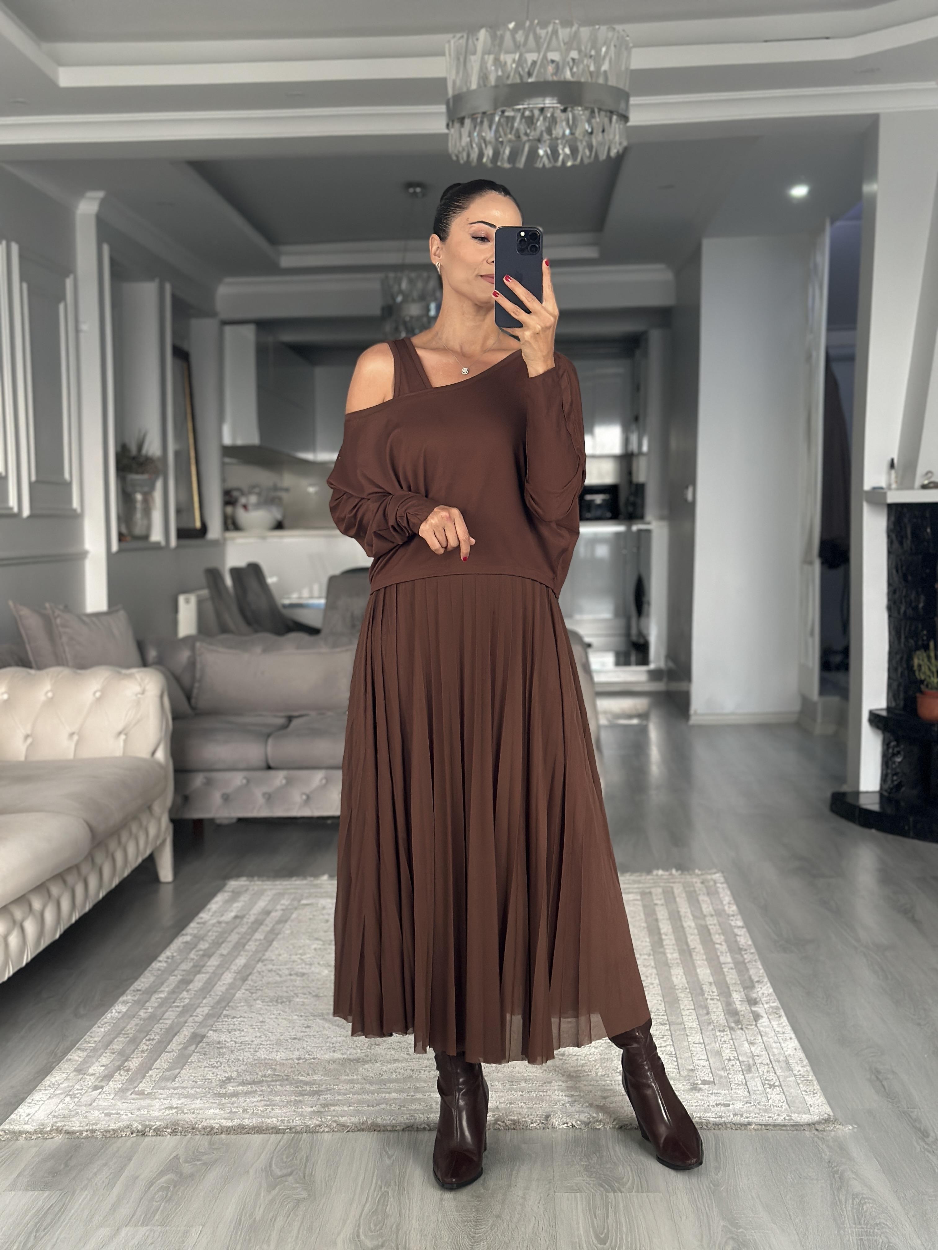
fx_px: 1734
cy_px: 625
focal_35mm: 48
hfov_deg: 30.3
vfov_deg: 39.7
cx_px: 469
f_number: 1.78
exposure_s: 1/60
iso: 250
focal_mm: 6.86
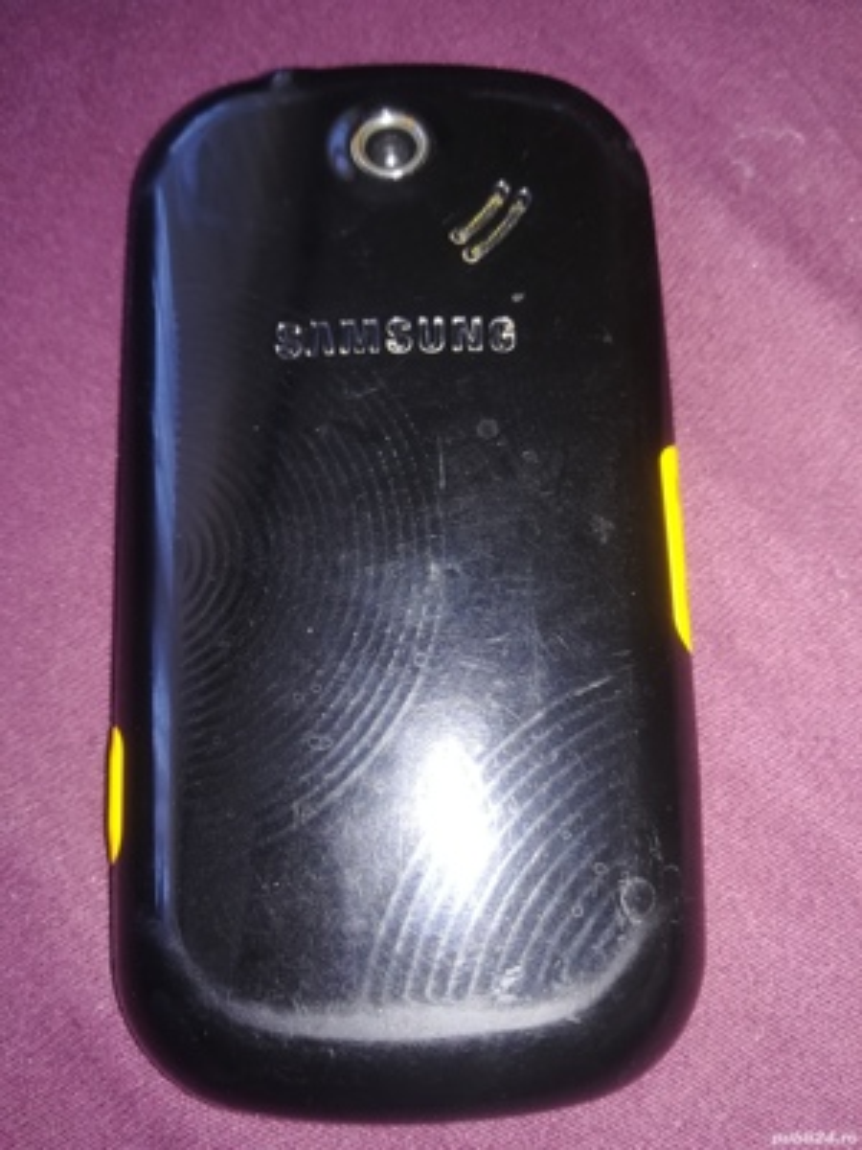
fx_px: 863
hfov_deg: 53.1
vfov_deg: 67.3
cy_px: 575
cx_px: 431
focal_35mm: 26
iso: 100
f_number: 2.2
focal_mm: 3.83
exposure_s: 1/33.3
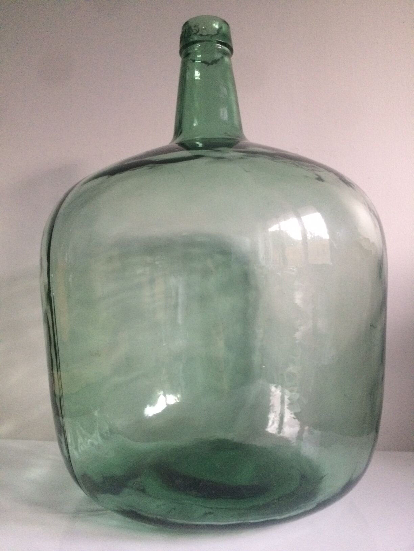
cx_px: 207
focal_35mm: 29
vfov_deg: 61.7
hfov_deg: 48.2
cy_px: 276
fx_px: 462
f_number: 2.2
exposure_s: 1/33
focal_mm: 4.15
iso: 320
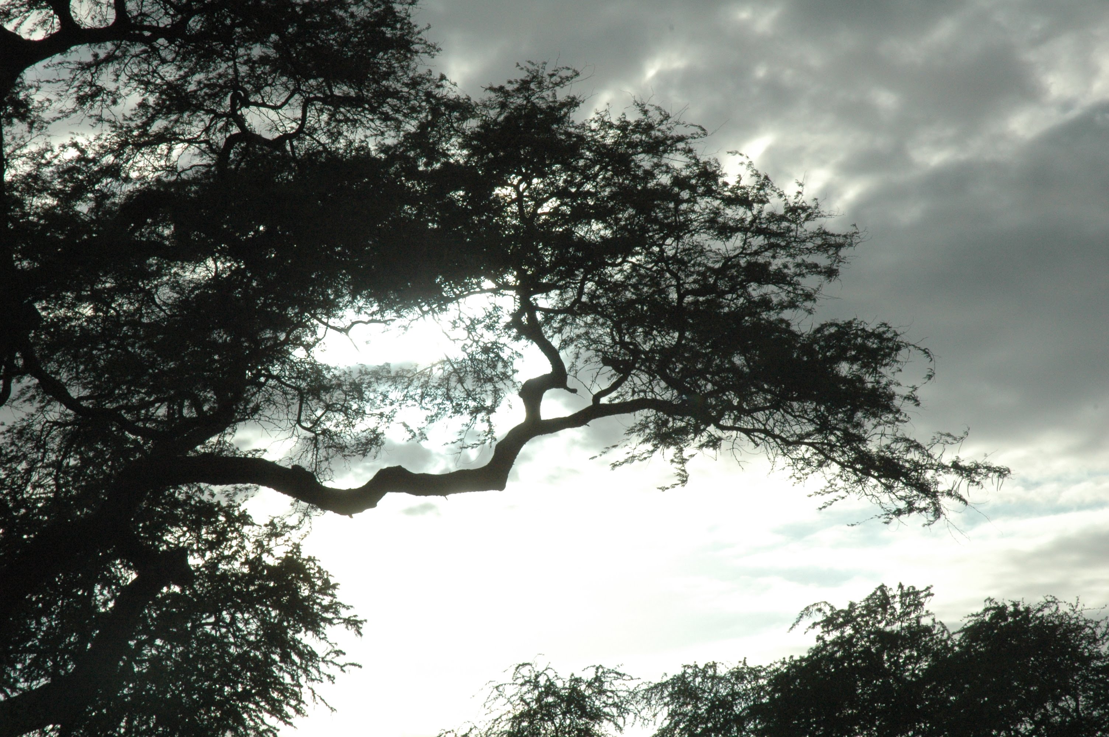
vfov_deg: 13.0
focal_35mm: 105
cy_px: 368
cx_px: 554
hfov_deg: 19.5
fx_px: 3232
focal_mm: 70
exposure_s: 1/1250
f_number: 18
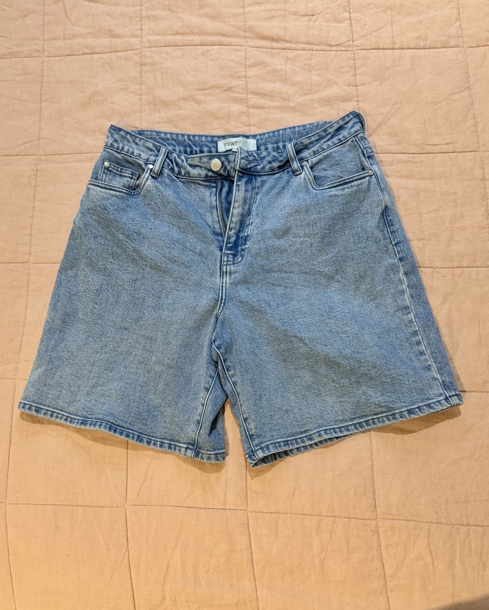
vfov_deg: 58.2
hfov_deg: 48.5
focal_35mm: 30
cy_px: 369
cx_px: 227
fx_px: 542
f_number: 1.78
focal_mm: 6.76
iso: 400
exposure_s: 1/50
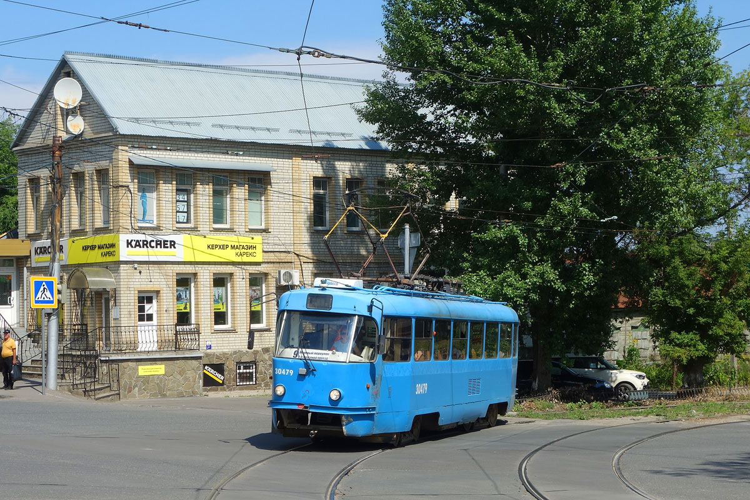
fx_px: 1104
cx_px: 375
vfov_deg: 25.5
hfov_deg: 37.5
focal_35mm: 53
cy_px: 250
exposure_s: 1/500
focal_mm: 19.53
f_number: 5.6
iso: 125
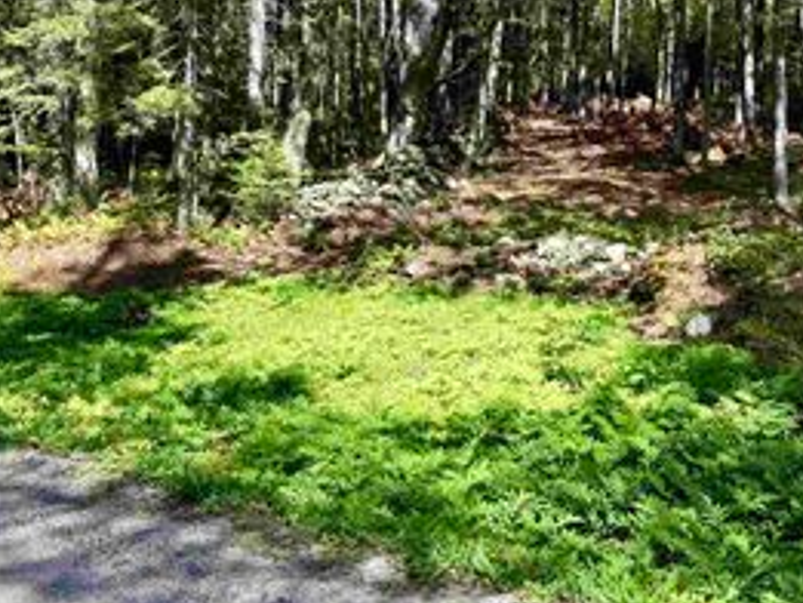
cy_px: 106
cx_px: 609
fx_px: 1068
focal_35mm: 46
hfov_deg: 40.0
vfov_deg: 30.6
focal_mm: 6.76
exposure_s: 1/898
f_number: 1.78
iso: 80
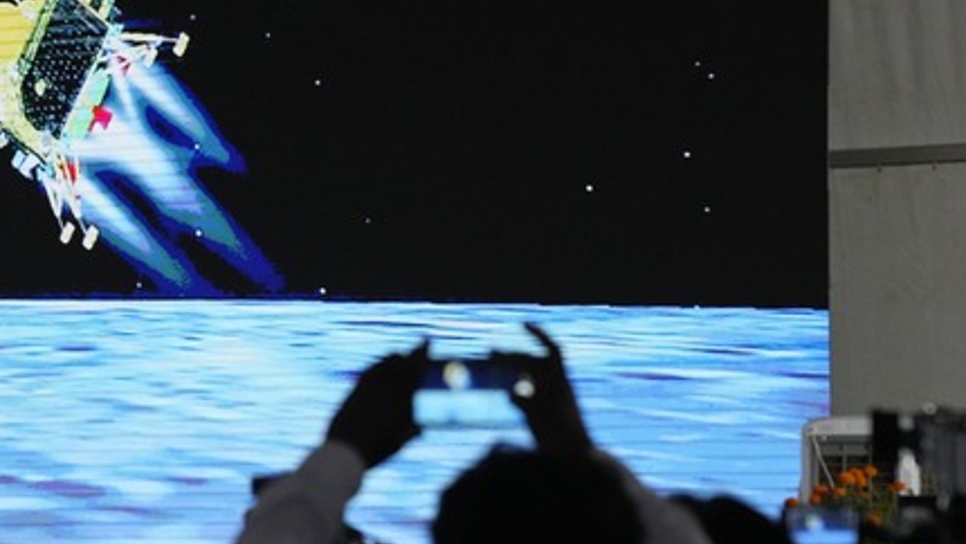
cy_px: 364
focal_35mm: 133
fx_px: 3407
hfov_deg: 16.0
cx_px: 220
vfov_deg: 9.1
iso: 5000
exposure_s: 1/1000
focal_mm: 70
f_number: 4.5
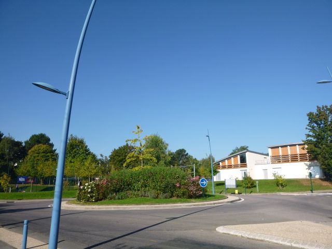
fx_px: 278
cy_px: 124
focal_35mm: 29
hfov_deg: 61.7
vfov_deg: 48.2
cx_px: 166
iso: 100
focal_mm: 5.2
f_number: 4.1
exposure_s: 1/800
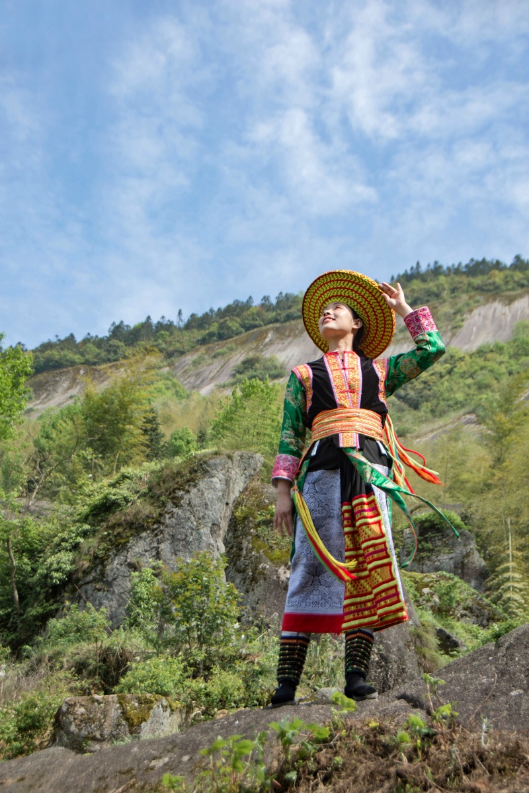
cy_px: 396
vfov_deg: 28.1
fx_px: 1587
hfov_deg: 18.9
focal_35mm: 72
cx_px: 264
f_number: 5.6
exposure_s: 1/250
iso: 100
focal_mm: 48
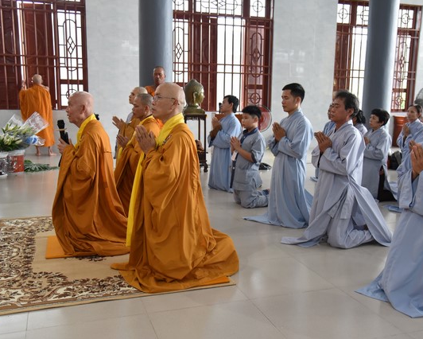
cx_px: 222
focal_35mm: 39
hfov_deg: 46.8
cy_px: 170
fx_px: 488
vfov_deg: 38.2
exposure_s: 1/60
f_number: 4
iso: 2800
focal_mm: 34
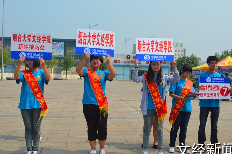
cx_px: 117
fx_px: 290
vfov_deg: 29.8
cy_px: 77
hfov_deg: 43.7
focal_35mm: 45
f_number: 7.1
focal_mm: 28
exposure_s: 1/250
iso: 100
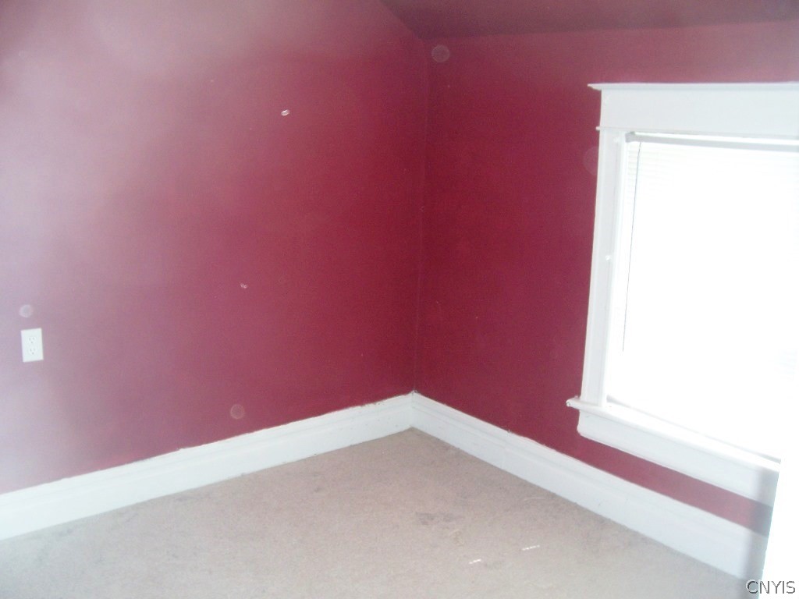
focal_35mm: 34
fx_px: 785
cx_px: 400
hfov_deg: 54.0
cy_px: 300
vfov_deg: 41.8
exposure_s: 1/60
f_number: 2.7
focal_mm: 5.6
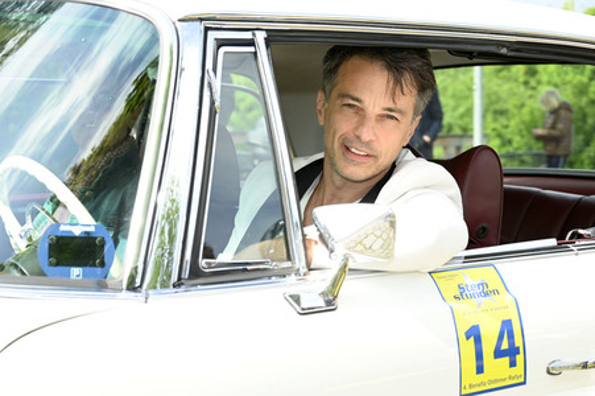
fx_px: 1024
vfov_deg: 21.9
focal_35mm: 62
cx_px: 298
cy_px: 198
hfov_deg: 32.4
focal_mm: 62
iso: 200
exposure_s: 1/160
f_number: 6.3
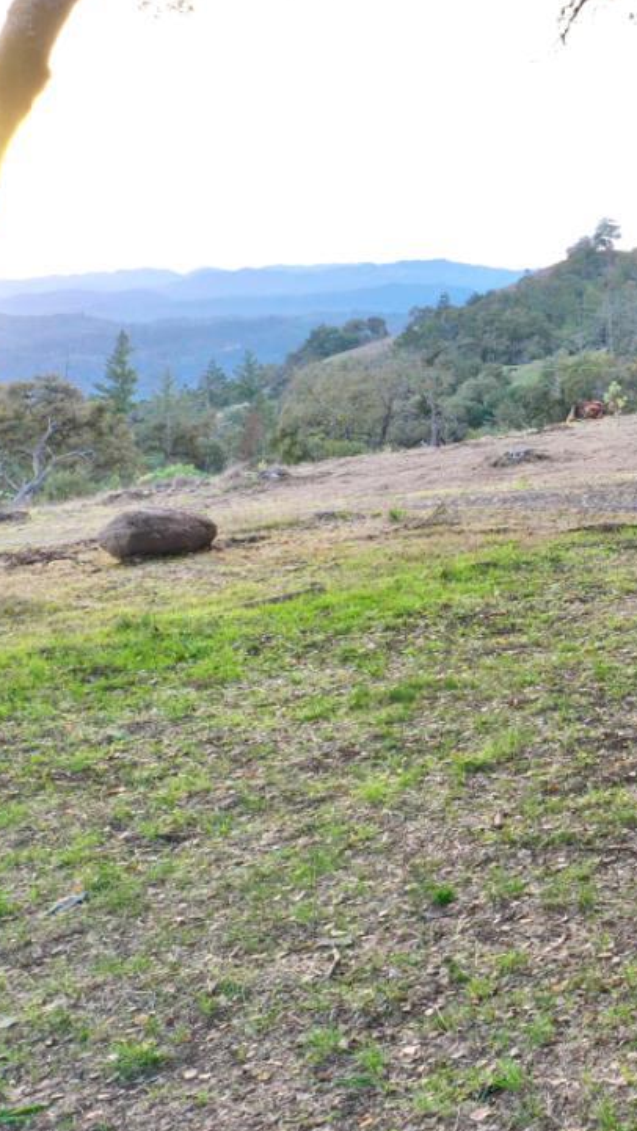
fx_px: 1830
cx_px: 1083
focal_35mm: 61
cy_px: 420
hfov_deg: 16.9
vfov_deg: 34.2
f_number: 6.3
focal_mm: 10.26
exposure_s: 1/30
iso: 200
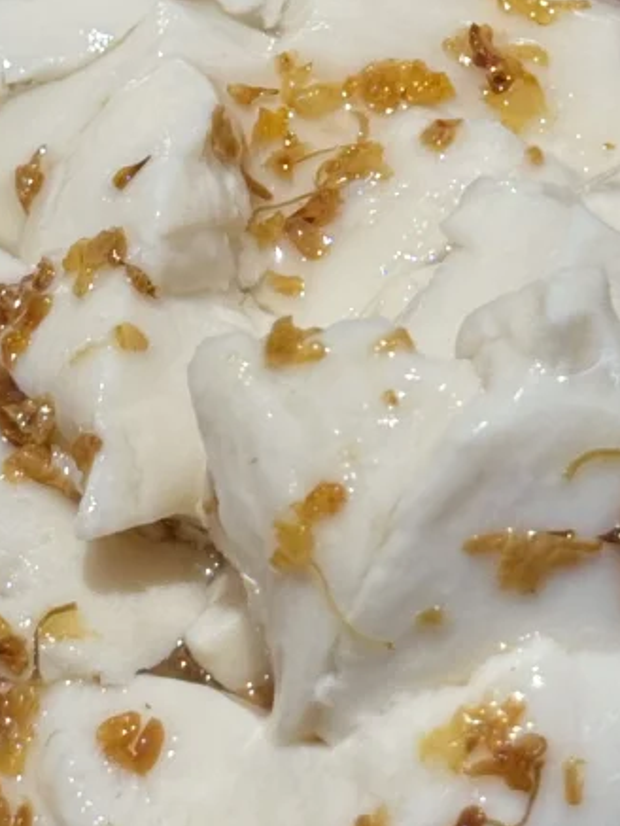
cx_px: 312
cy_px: 119
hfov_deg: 9.4
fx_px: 3771
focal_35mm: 158
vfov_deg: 12.4
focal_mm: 6.76
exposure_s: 1/163
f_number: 1.78
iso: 64
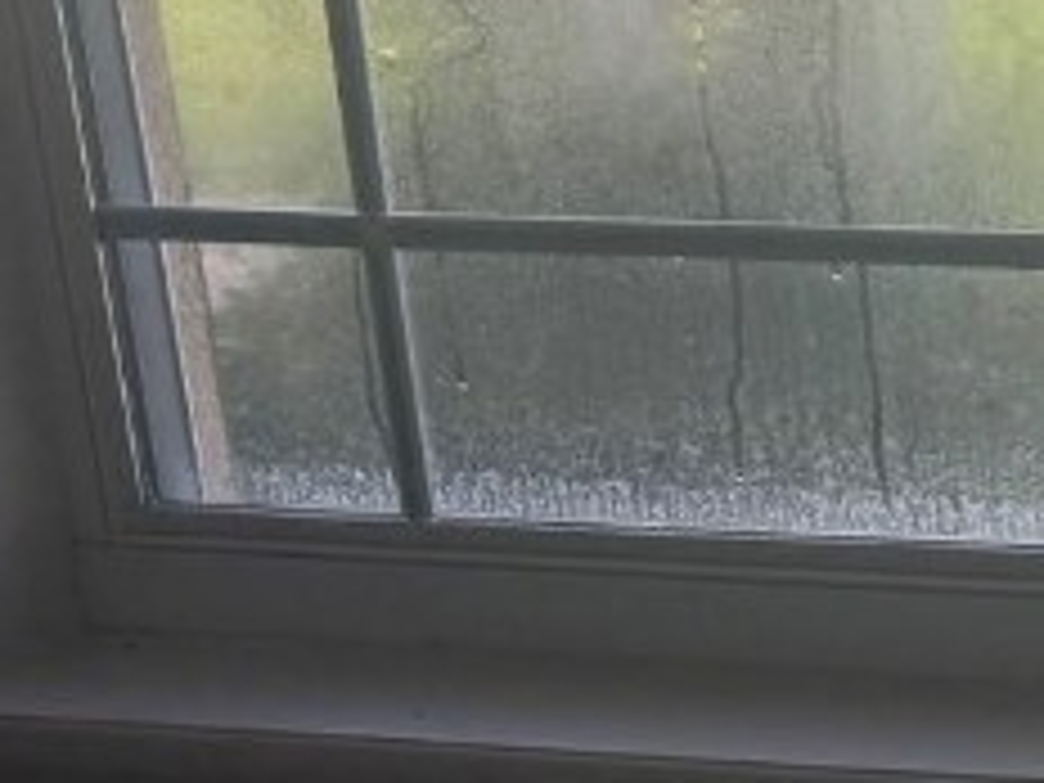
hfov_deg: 15.2
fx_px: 3197
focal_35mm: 106
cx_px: 2052
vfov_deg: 14.0
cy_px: 396
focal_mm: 6.76
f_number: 1.78
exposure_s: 1/225
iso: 80
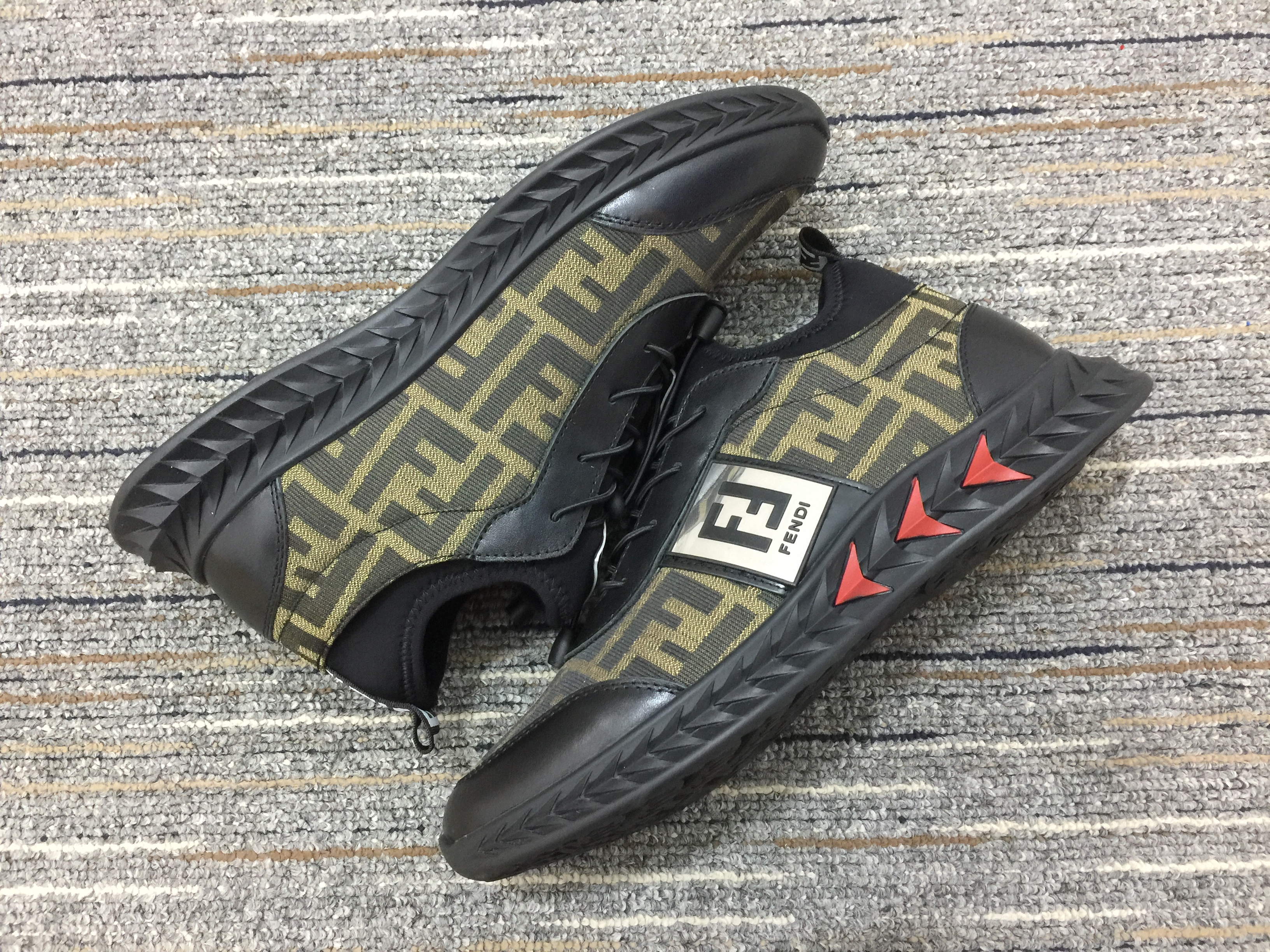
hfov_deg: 61.7
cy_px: 476
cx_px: 635
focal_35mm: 29
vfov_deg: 48.2
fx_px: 1064
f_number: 2.2
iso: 160
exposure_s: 1/17
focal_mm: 4.15
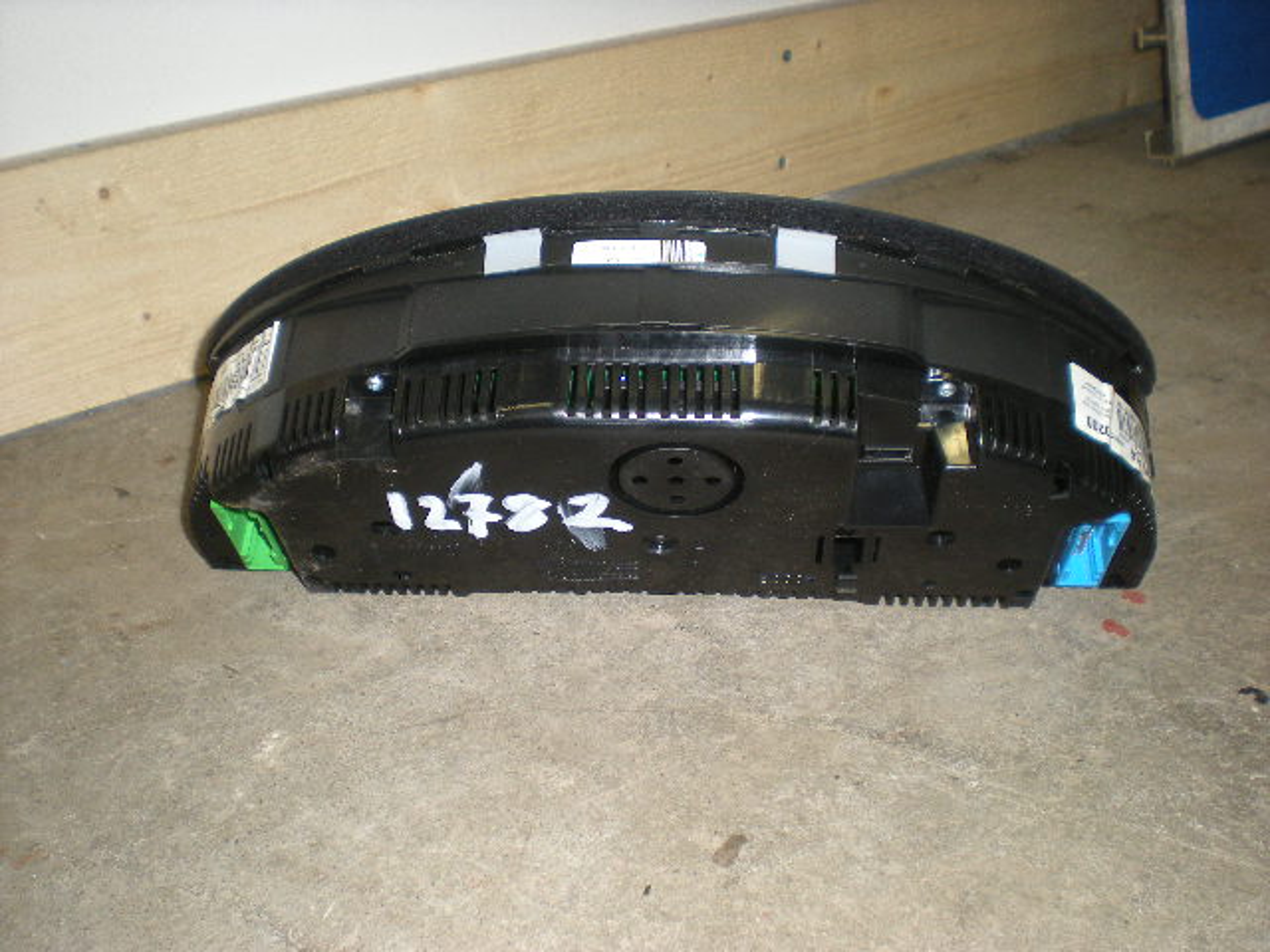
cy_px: 476
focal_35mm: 38
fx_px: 1394
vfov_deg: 37.7
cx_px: 635
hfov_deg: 49.0
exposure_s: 1/60
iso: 121
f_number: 3.1
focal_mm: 6.3
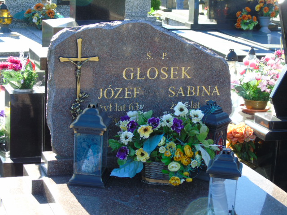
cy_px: 108
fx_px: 680
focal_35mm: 82
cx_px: 144
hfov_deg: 23.8
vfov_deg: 18.0
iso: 80
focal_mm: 15
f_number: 4.1
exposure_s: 1/100
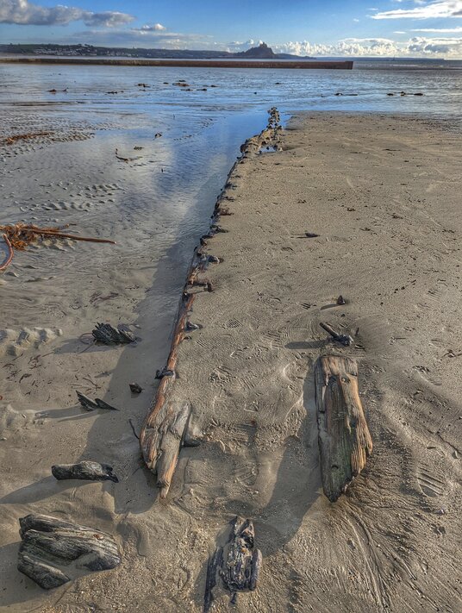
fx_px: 426
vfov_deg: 71.5
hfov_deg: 57.0
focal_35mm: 24
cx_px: 231
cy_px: 306
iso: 46
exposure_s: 1/1618
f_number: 1.85
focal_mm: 6.81
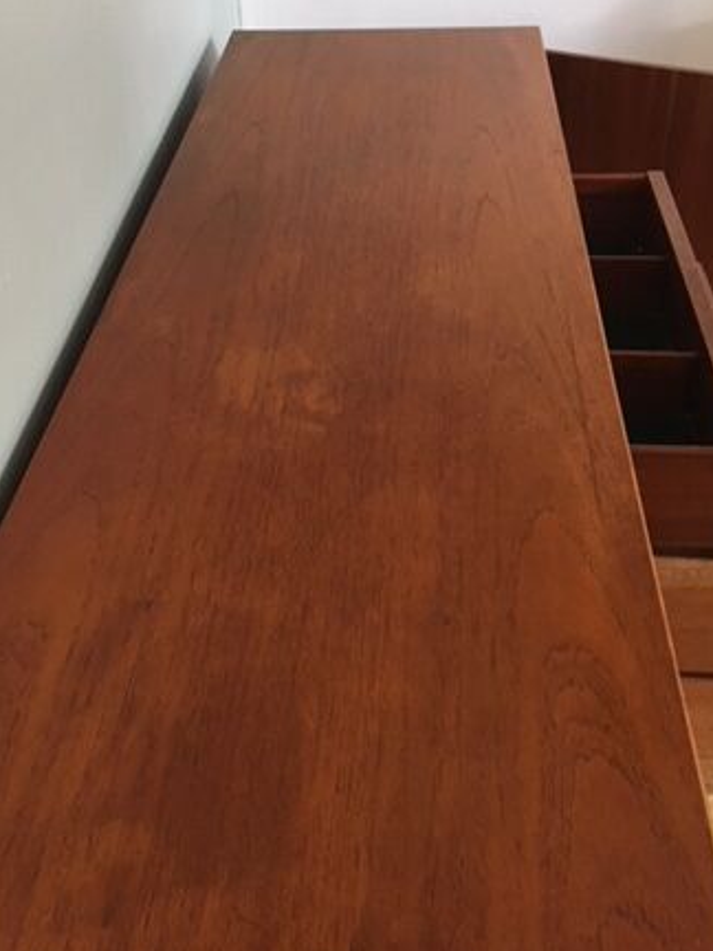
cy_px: 484
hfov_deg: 33.6
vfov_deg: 43.8
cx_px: 312
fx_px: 1181
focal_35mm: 43
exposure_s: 1/17
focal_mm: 4.15
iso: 200
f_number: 2.2
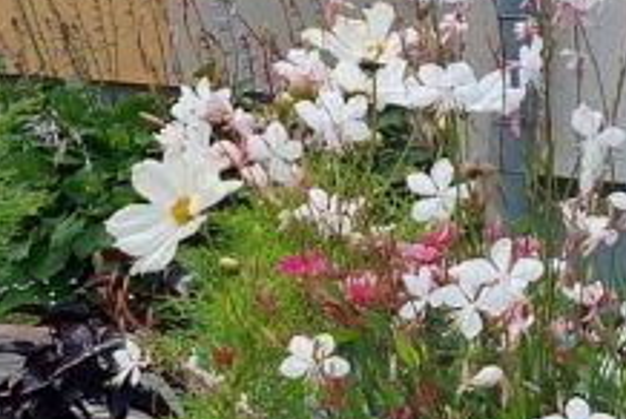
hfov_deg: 15.5
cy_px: 3
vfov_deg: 11.6
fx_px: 2037
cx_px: -422
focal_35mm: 117
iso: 25
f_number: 1.8
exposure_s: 1/908
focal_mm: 5.23
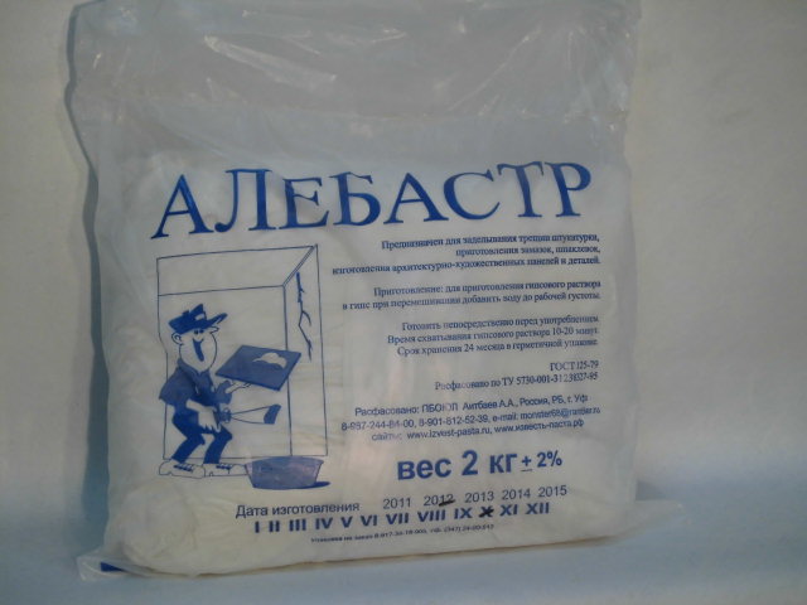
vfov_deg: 20.2
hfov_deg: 26.7
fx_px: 1702
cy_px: 302
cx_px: 404
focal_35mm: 73
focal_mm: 13
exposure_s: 1/60
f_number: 4.4
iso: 200
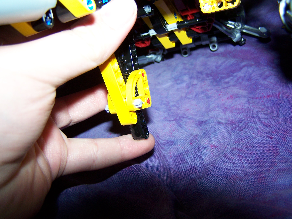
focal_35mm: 38
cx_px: 146
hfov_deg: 48.9
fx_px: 321
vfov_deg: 37.8
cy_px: 110
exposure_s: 1/60
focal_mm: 6.3
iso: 80
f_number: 2.8
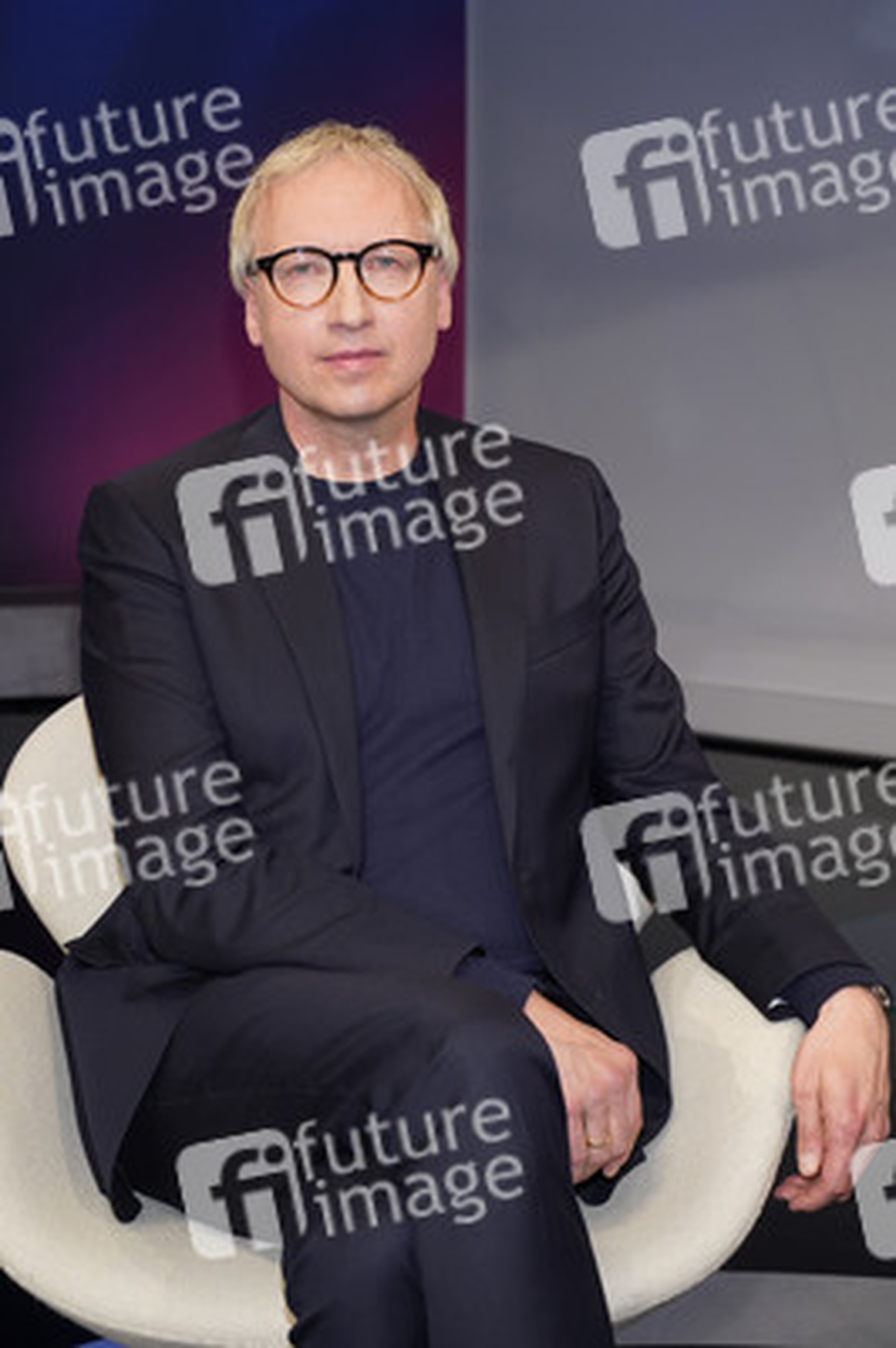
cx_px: 448
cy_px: 674
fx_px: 2094
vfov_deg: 35.7
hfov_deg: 24.2
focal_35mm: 56
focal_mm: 56
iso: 2000
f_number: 5.6
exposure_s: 1/160
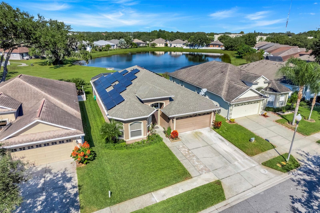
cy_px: 106
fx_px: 195
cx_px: 160
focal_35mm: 22
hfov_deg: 78.6
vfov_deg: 57.2
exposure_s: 1/800
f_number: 2.8
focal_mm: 8.38
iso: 120
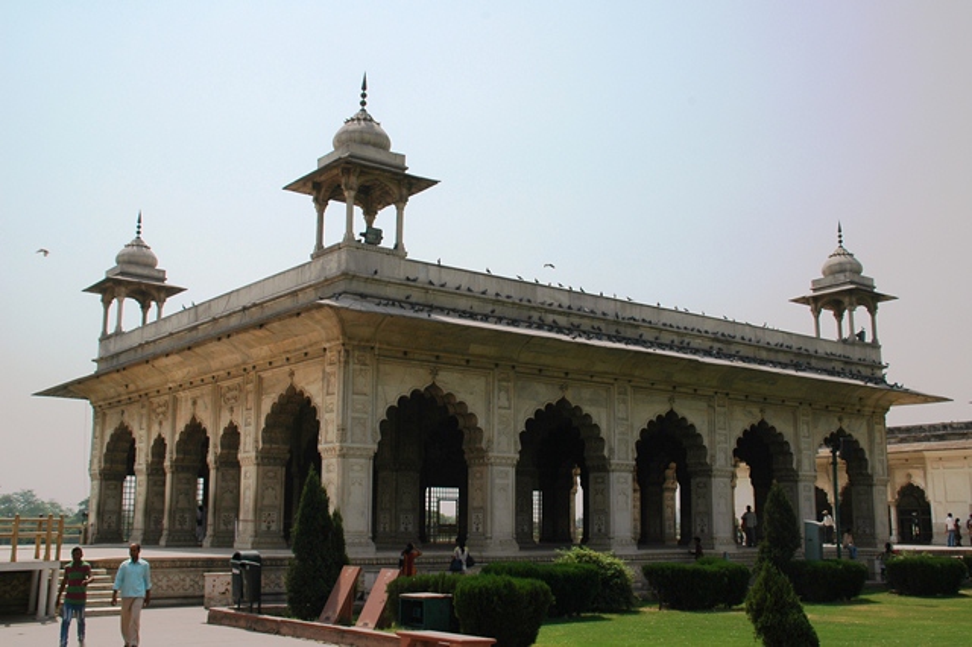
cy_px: 324
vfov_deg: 35.5
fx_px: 1012
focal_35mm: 38
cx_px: 486
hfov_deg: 51.3
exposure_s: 1/400
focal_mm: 25
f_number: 11
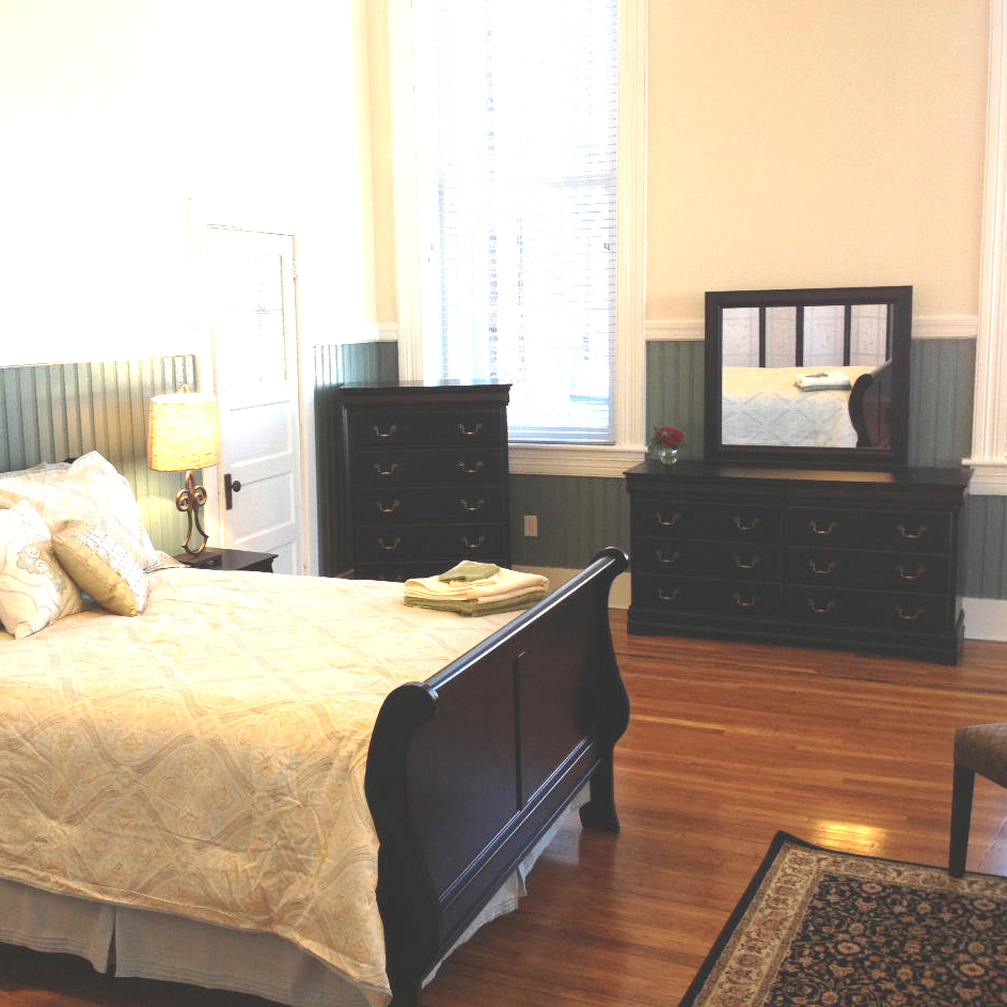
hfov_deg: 40.0
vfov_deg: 40.0
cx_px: 473
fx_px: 1382
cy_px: 510
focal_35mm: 42
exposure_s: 1/40
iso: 64
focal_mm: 4.28
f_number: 2.4
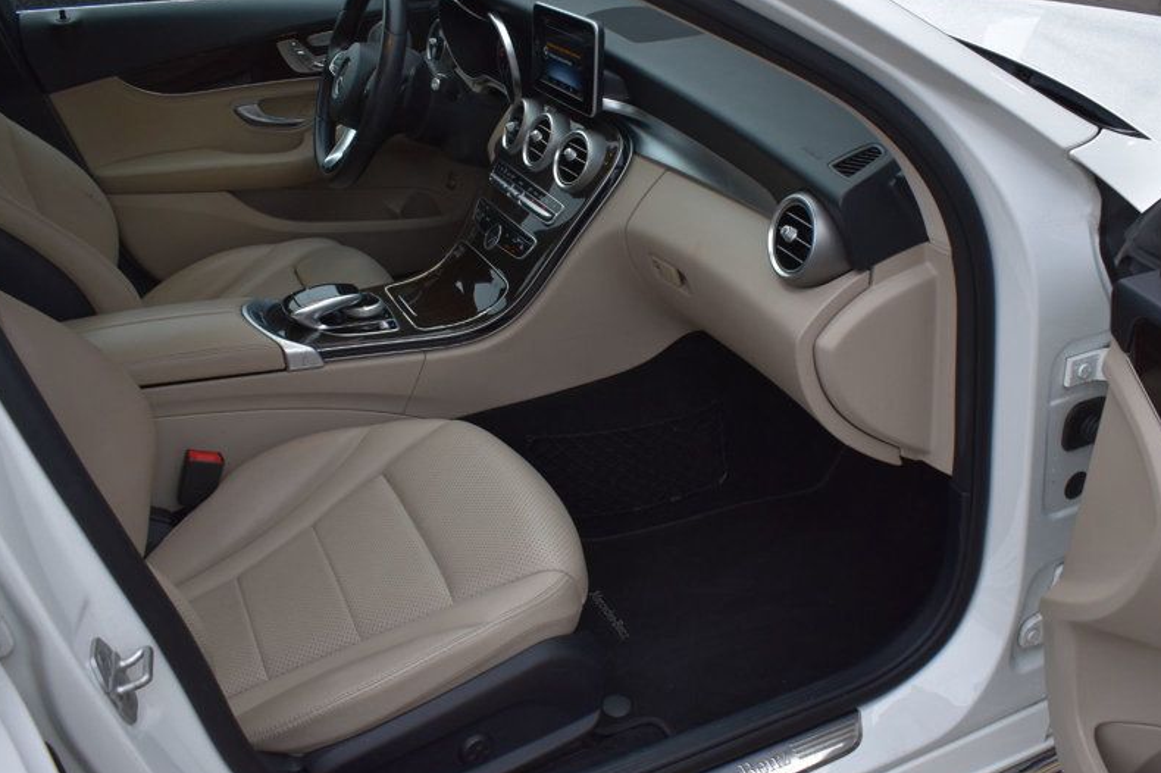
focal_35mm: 35
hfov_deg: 54.4
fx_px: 1128
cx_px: 617
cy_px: 370
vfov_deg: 37.8
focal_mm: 18
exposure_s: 1/80
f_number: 8
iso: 400
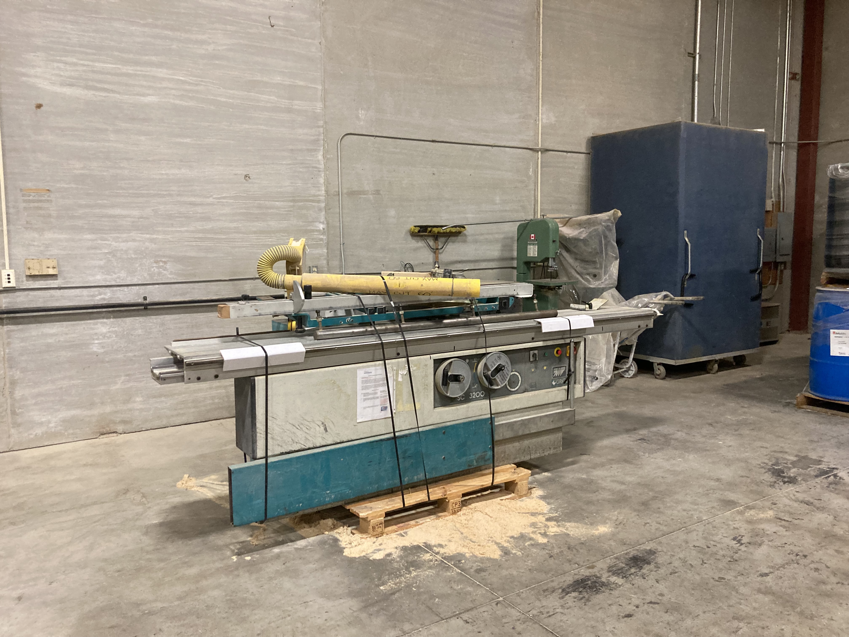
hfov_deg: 63.4
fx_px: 687
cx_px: 424
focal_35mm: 28
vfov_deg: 49.7
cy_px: 318
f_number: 1.8
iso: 320
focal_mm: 3.99
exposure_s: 1/60
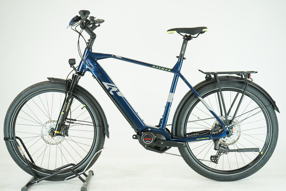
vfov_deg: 25.5
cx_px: 143
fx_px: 421
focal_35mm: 53
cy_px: 96
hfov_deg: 37.5
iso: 1600
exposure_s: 1/200
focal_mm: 53
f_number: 5.6
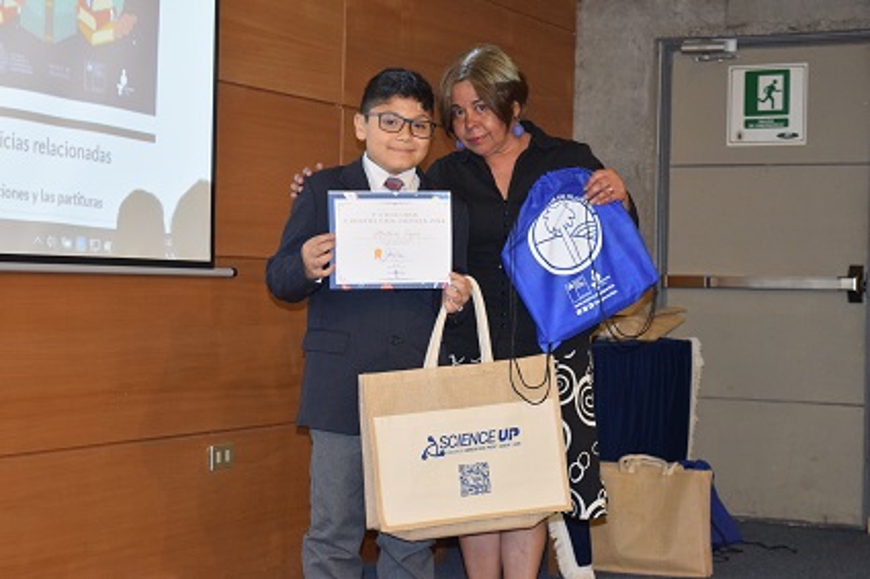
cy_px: 290
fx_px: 1739
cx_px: 435
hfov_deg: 28.1
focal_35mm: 72
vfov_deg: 18.9
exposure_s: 1/60
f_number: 5.3
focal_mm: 48
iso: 2000
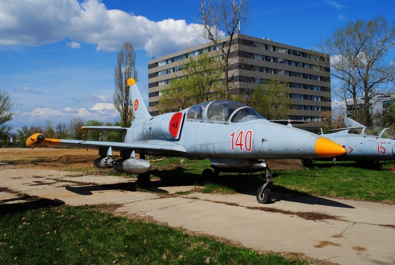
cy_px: 132
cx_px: 198
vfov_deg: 40.1
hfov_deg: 57.2
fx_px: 363
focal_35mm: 33
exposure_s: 1/320
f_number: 9
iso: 100
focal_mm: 22
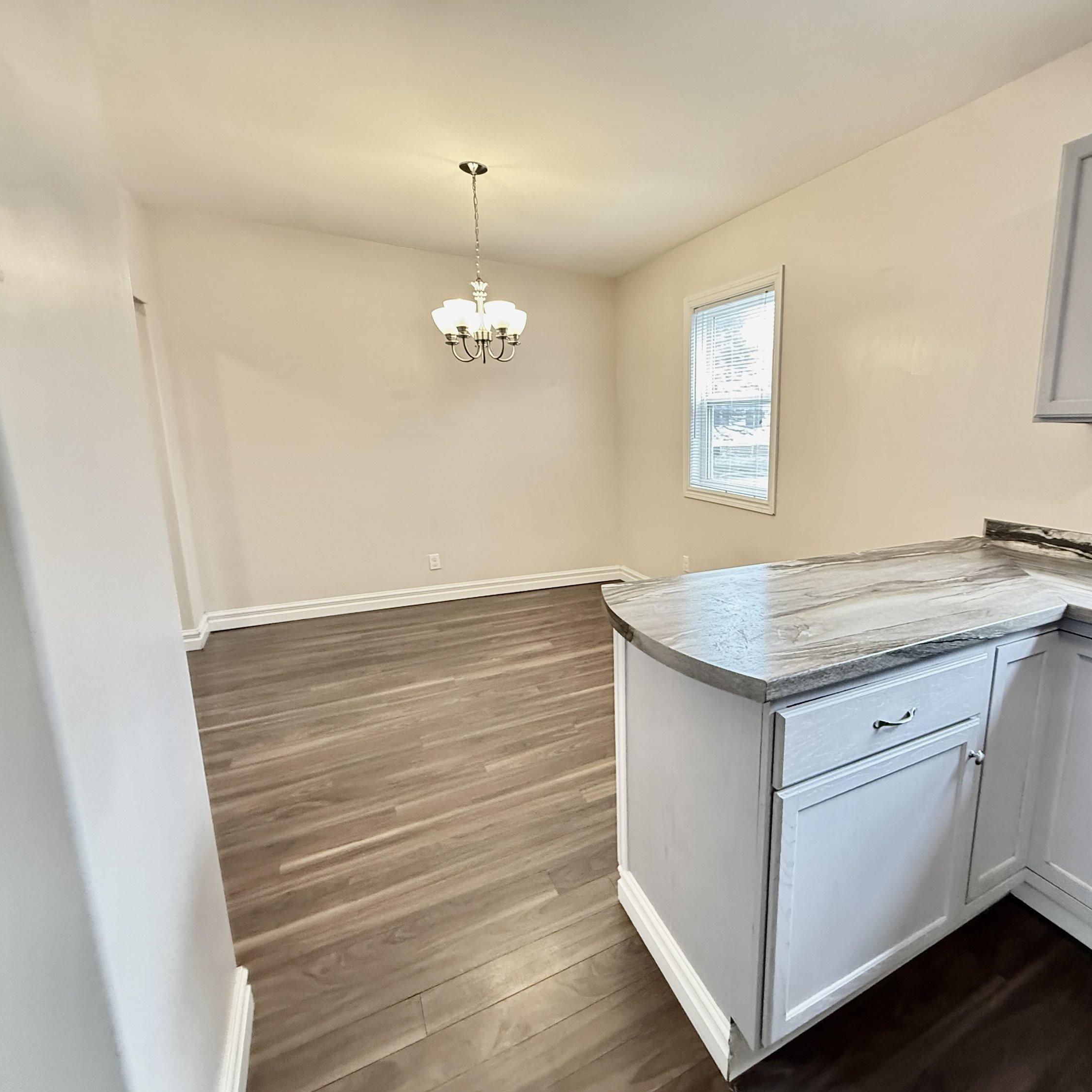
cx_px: 701
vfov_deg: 84.0
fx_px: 607
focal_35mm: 17
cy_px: 543
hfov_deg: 81.9
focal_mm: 2.22
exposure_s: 1/60
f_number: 2.2
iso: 640
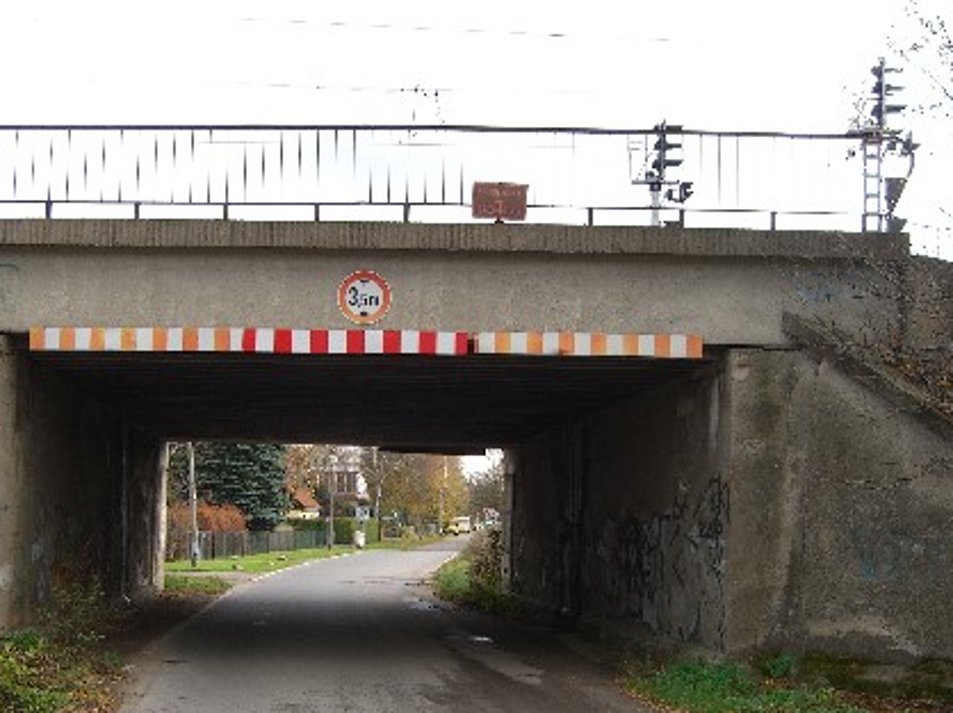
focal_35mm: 53
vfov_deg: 27.3
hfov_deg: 36.1
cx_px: 389
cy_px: 477
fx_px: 1458
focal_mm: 7.9
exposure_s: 1/200
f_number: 2.8
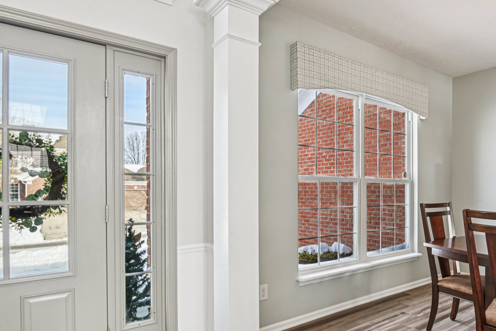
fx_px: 331
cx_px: 338
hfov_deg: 71.2
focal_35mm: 24
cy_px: 190
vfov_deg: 52.9
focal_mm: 16
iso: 110
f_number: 8
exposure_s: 1/15
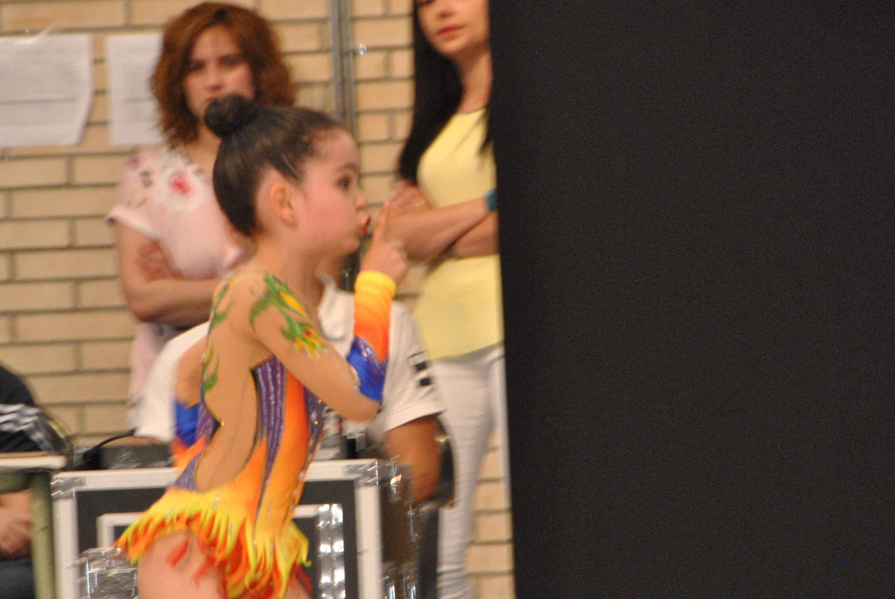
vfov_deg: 2.8
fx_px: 12419
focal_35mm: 499
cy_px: 348
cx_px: 383
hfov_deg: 4.1
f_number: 6.3
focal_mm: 200
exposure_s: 1/100
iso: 800
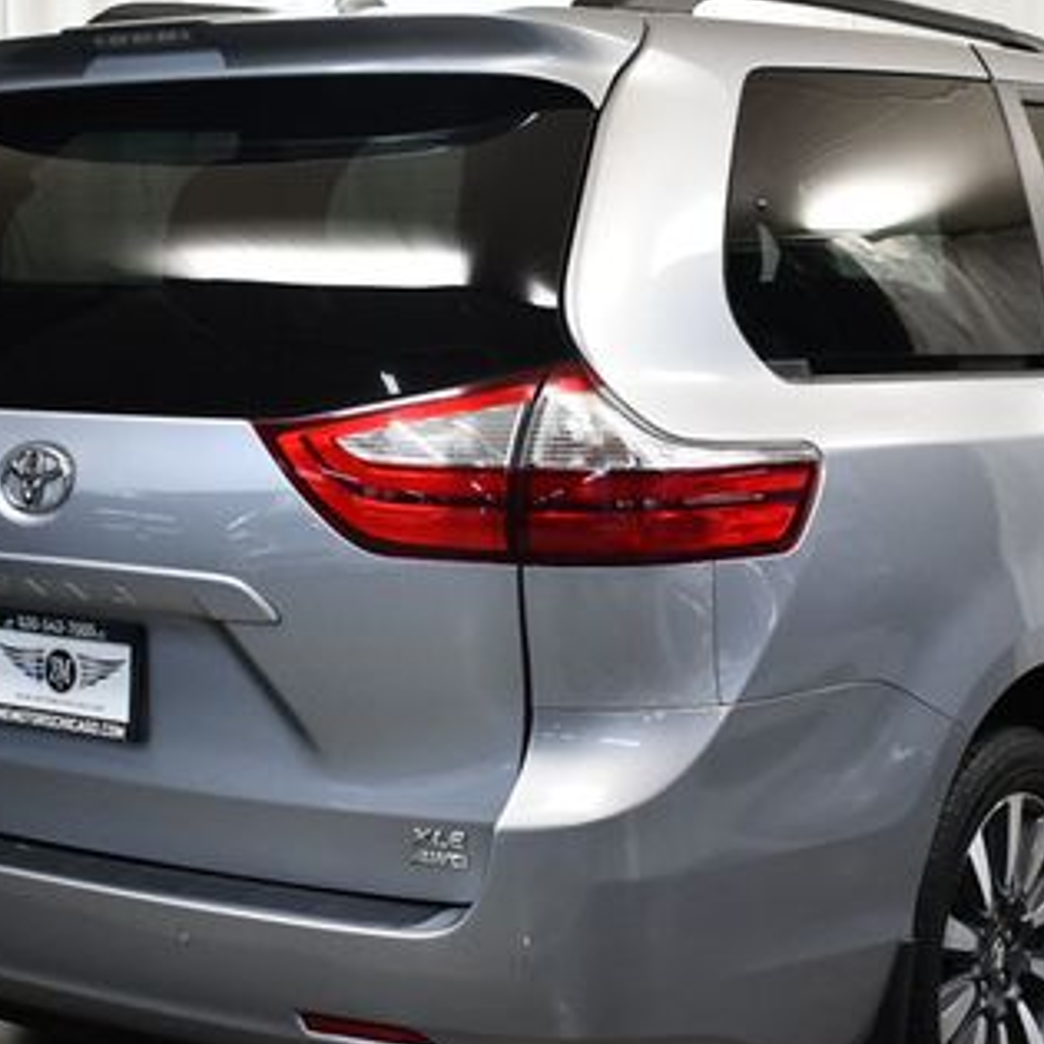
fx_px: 2593
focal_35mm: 76
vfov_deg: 22.8
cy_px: 577
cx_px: 587
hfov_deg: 22.7
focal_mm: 22
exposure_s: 1/125
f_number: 3.8
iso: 900
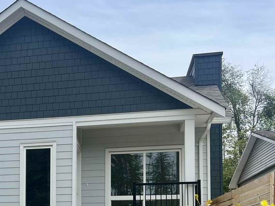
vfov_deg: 23.9
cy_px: 214
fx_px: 461
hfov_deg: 31.4
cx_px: 17
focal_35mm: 58
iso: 50
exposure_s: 1/3831
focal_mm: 5.7
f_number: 1.5
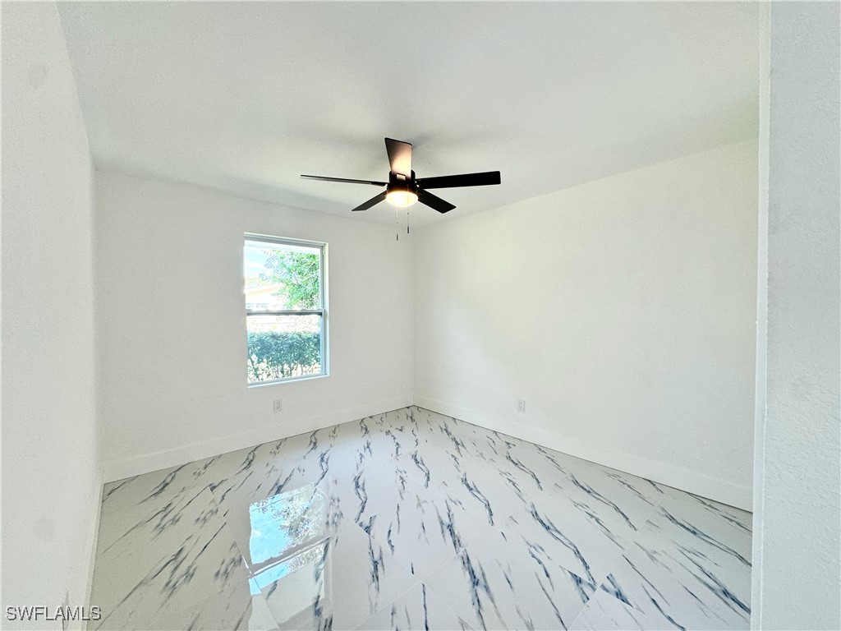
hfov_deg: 102.1
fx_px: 340
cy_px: 316
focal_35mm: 14
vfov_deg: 85.7
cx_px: 420
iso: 125
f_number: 2.2
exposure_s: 1/120
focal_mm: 2.22
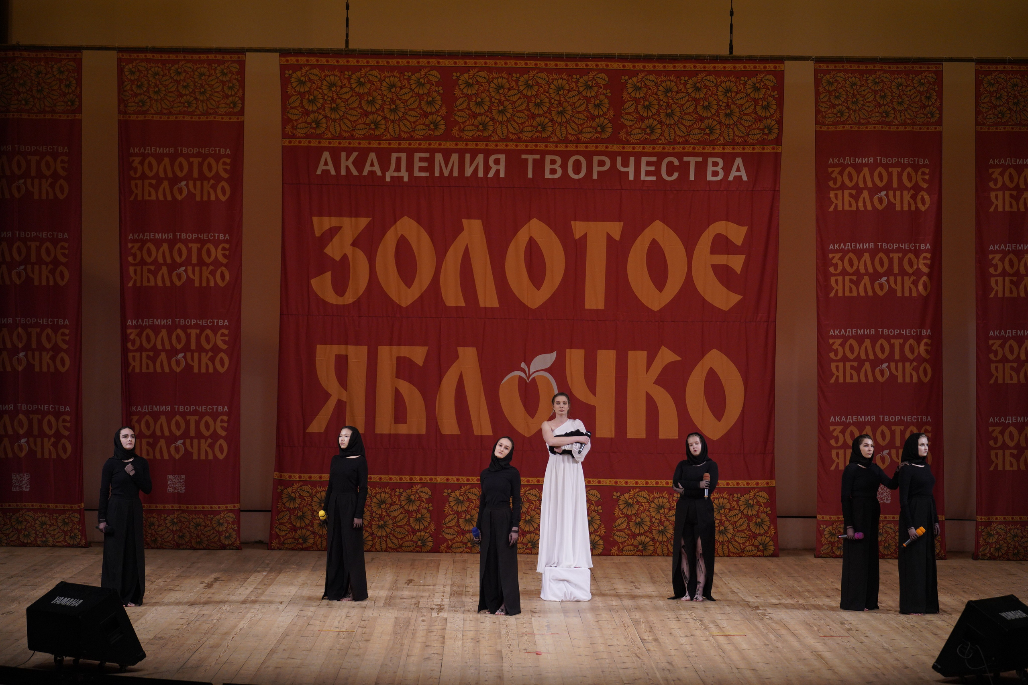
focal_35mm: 89
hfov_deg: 22.9
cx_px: 514
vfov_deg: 15.4
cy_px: 342
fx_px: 2541
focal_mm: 89
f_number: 2.8
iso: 1600
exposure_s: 1/400
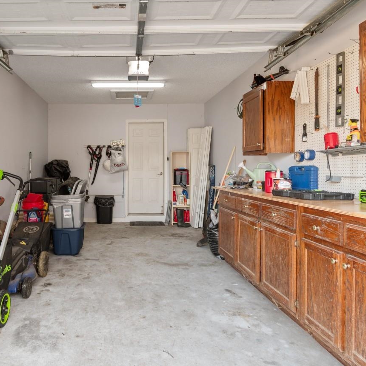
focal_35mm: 24
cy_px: 161
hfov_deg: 63.4
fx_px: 287
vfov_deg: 64.8
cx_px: 123
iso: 100
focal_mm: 10
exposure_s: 1/6
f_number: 4.5
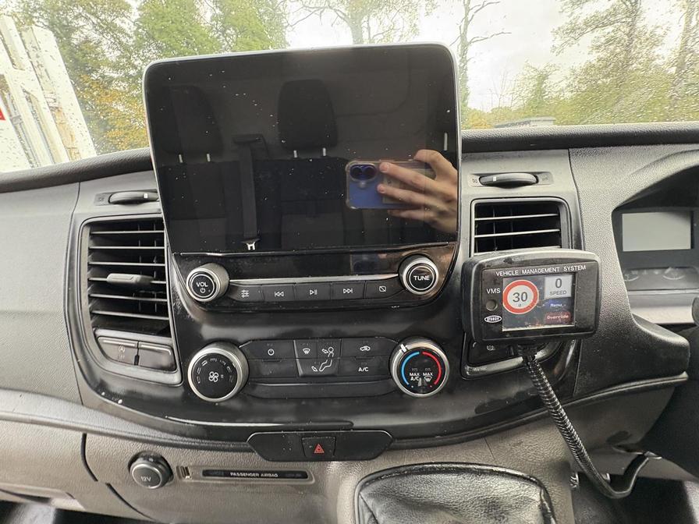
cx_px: 350
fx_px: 283
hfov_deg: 102.1
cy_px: 262
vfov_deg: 85.7
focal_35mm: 14
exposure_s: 1/60
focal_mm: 2.22
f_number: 2.2
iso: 320
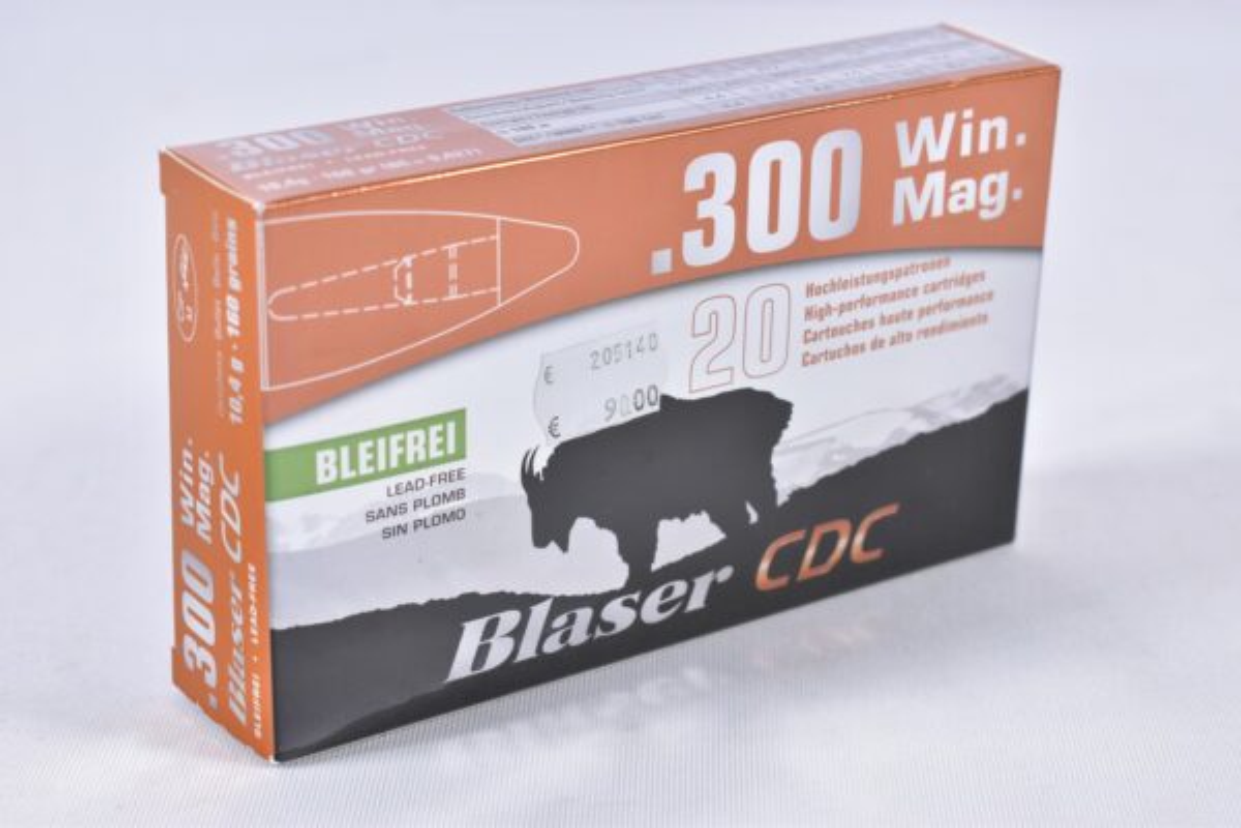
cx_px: 620
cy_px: 414
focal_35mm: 72
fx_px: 2482
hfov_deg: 28.1
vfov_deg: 18.9
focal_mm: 48
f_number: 5.3
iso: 640
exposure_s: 1/50
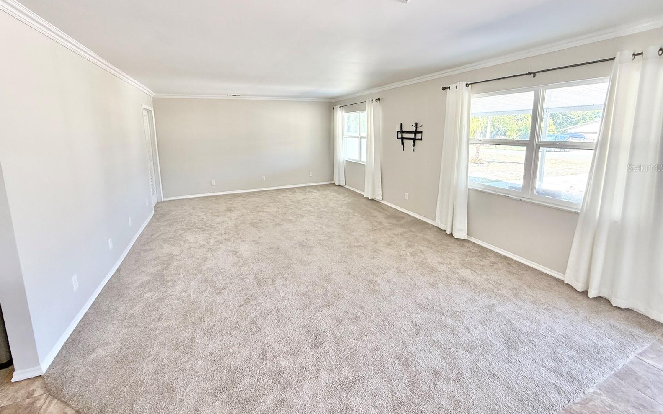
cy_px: 167
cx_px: 332
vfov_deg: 74.0
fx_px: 271
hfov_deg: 101.5
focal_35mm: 15
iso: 160
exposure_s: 1/99
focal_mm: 2.22
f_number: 2.2
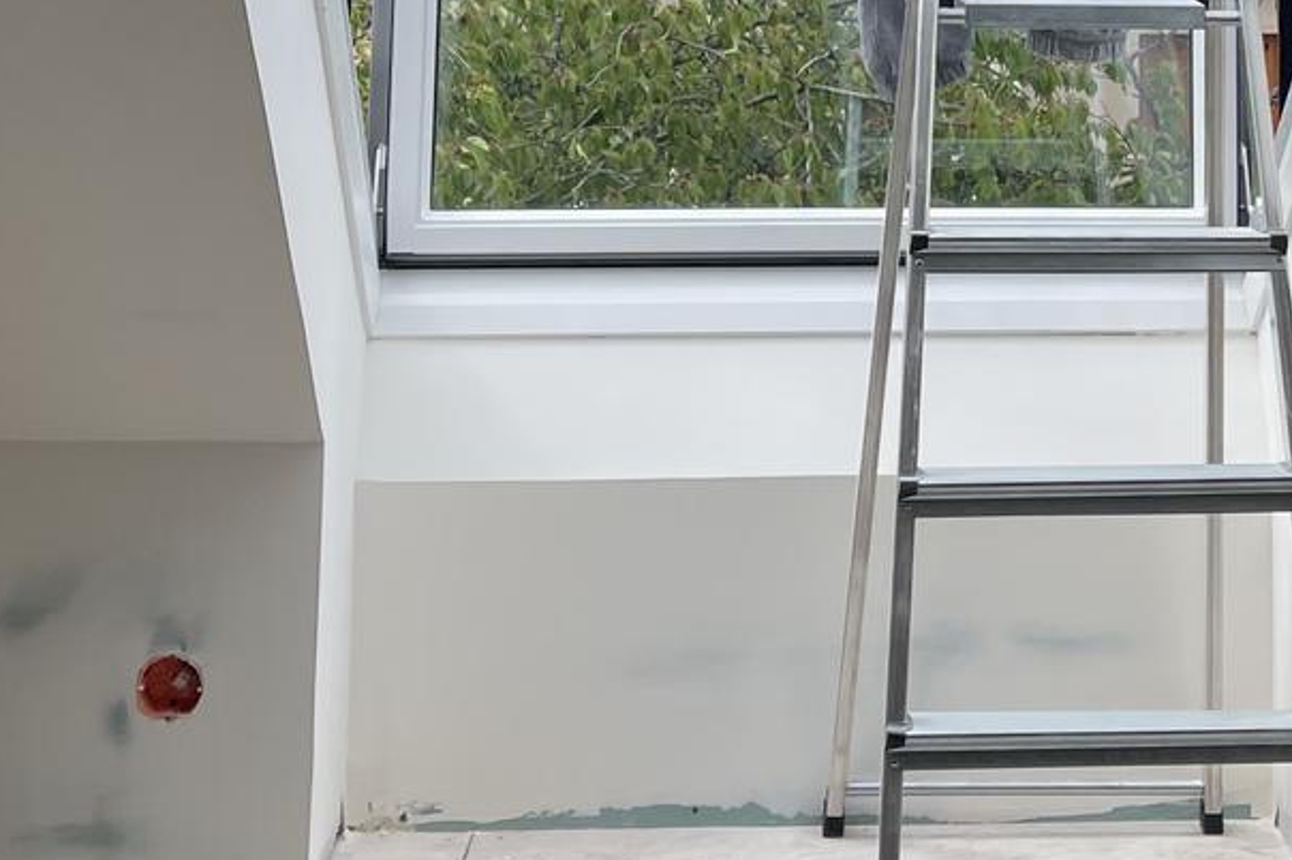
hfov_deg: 23.4
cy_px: -498
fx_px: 3085
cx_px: 965
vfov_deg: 14.6
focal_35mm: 86
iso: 32
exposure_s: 1/2336
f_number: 1.6
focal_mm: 5.1
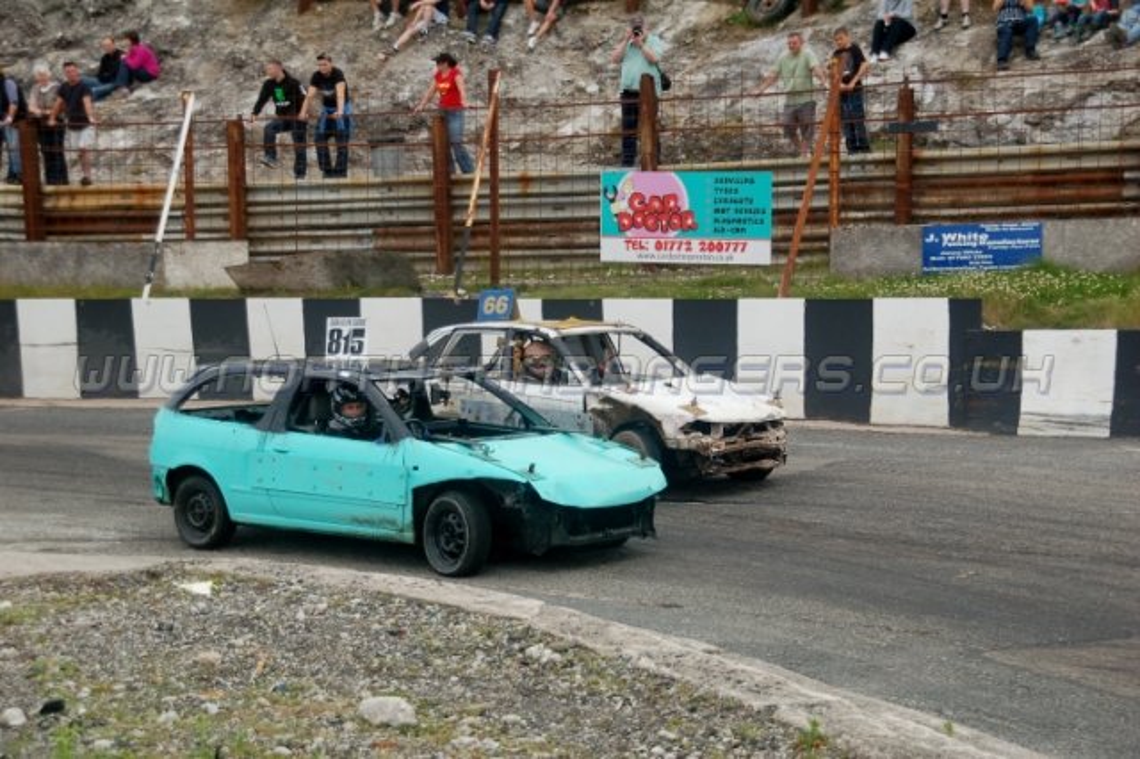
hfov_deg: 29.3
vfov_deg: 19.7
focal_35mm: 69
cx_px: 570
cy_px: 380
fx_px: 2184
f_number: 5
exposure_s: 1/1000
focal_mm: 46
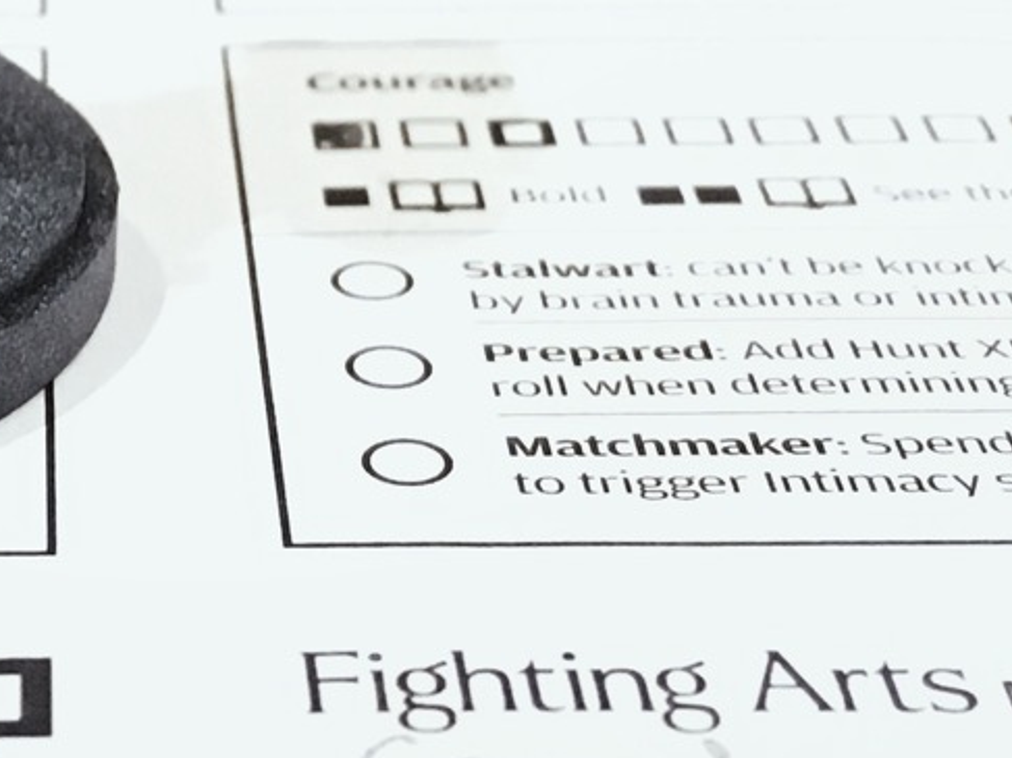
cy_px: -615
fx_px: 3566
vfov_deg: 11.3
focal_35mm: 122
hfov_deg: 16.0
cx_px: 202
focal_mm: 4.15
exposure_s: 1/15
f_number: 2.2
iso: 320
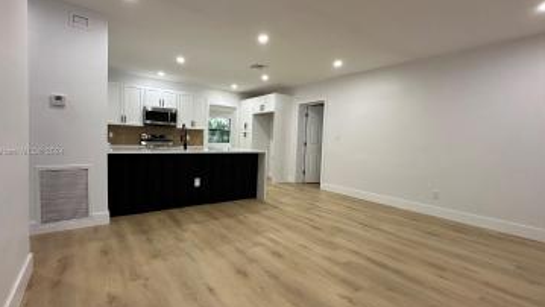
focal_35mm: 17
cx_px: 246
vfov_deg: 63.9
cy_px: 152
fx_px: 246
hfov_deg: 95.6
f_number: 2.2
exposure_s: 1/120
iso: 250
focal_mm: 2.22
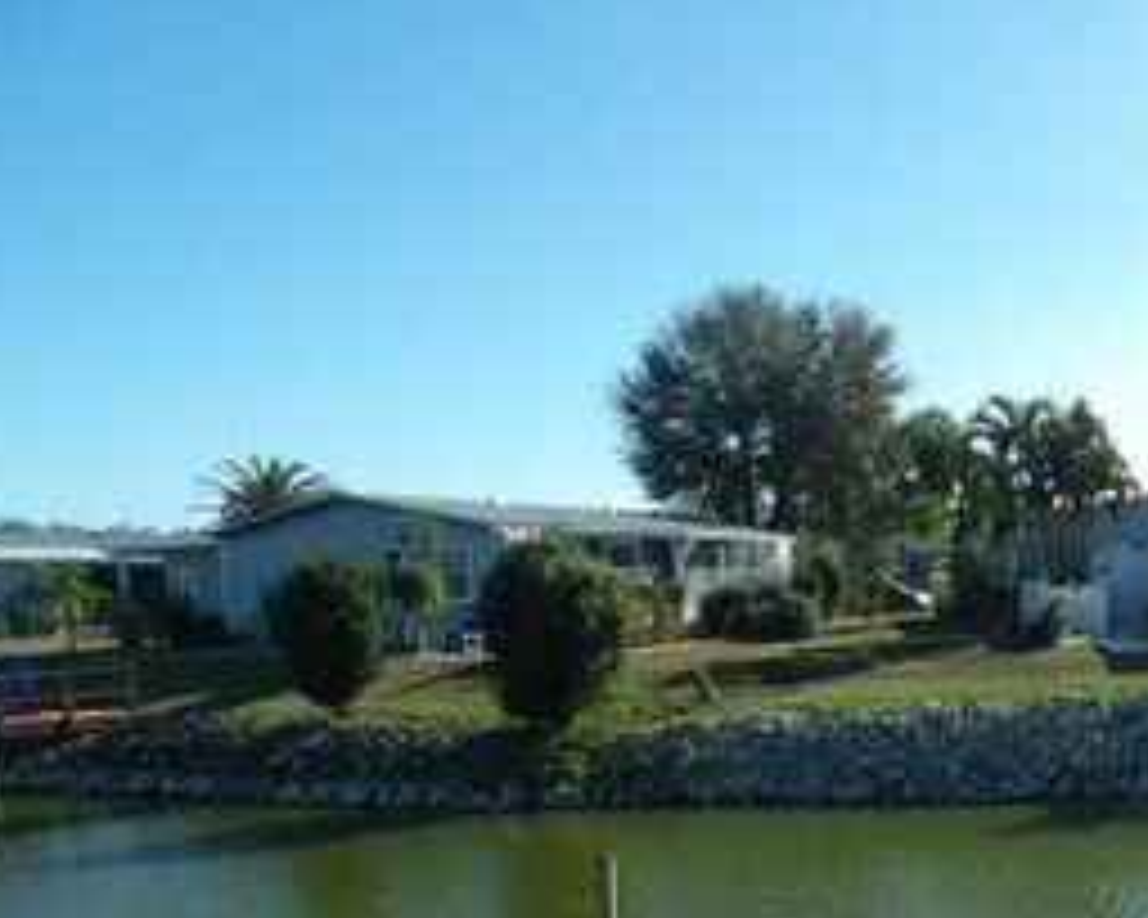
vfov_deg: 31.2
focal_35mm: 46
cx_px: 1094
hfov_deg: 37.0
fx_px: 1563
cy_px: 830
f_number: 3.2
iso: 100
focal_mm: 4.3
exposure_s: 1/894
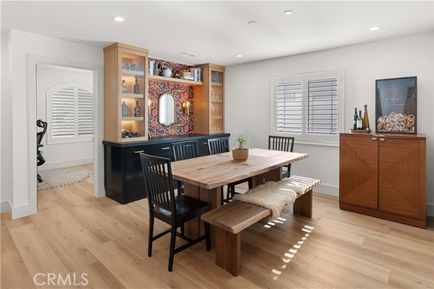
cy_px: 144
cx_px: 217
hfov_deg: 86.9
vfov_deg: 64.5
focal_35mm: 19
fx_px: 229
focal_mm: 19
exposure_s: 1/10
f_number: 9
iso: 640
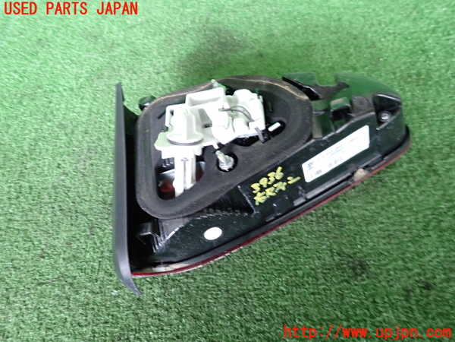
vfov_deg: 54.9
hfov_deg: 69.4
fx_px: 329
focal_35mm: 25
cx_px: 228
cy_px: 171
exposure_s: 1/30
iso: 400
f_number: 2
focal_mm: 4.5
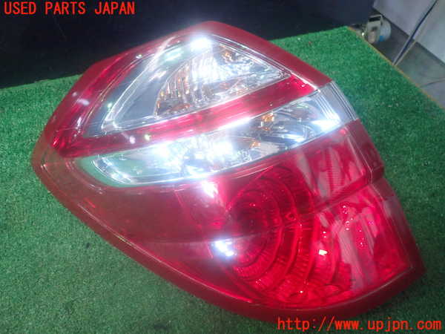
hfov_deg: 60.0
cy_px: 167
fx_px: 386
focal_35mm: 30
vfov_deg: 46.8
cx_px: 222
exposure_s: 1/30
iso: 800
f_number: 2.3
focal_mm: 5.5
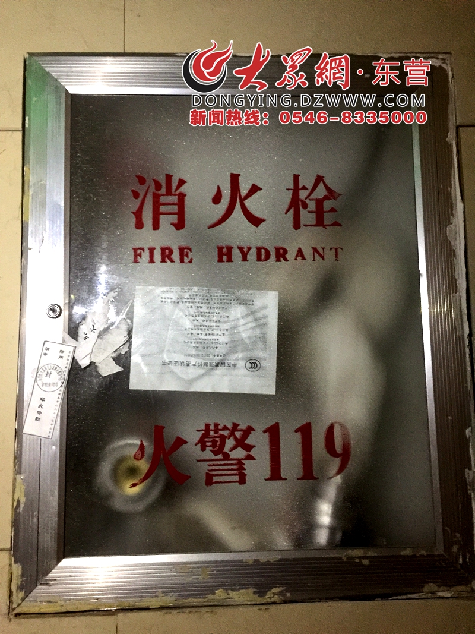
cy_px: 317
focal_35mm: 29
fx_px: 531
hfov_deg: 48.2
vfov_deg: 61.7
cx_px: 238
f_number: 2.2
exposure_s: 1/8
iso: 200
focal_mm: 4.15
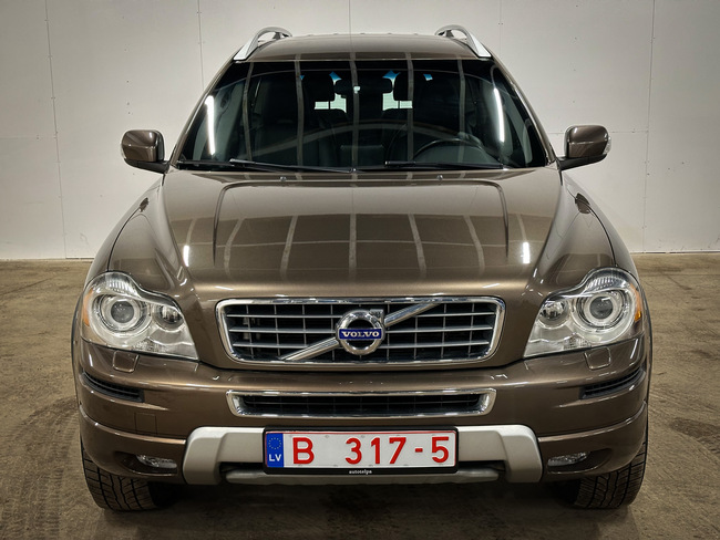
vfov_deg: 30.3
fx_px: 999
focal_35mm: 48
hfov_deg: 39.6
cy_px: 270
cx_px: 360
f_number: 1.8
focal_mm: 6.86
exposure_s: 1/50
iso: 250
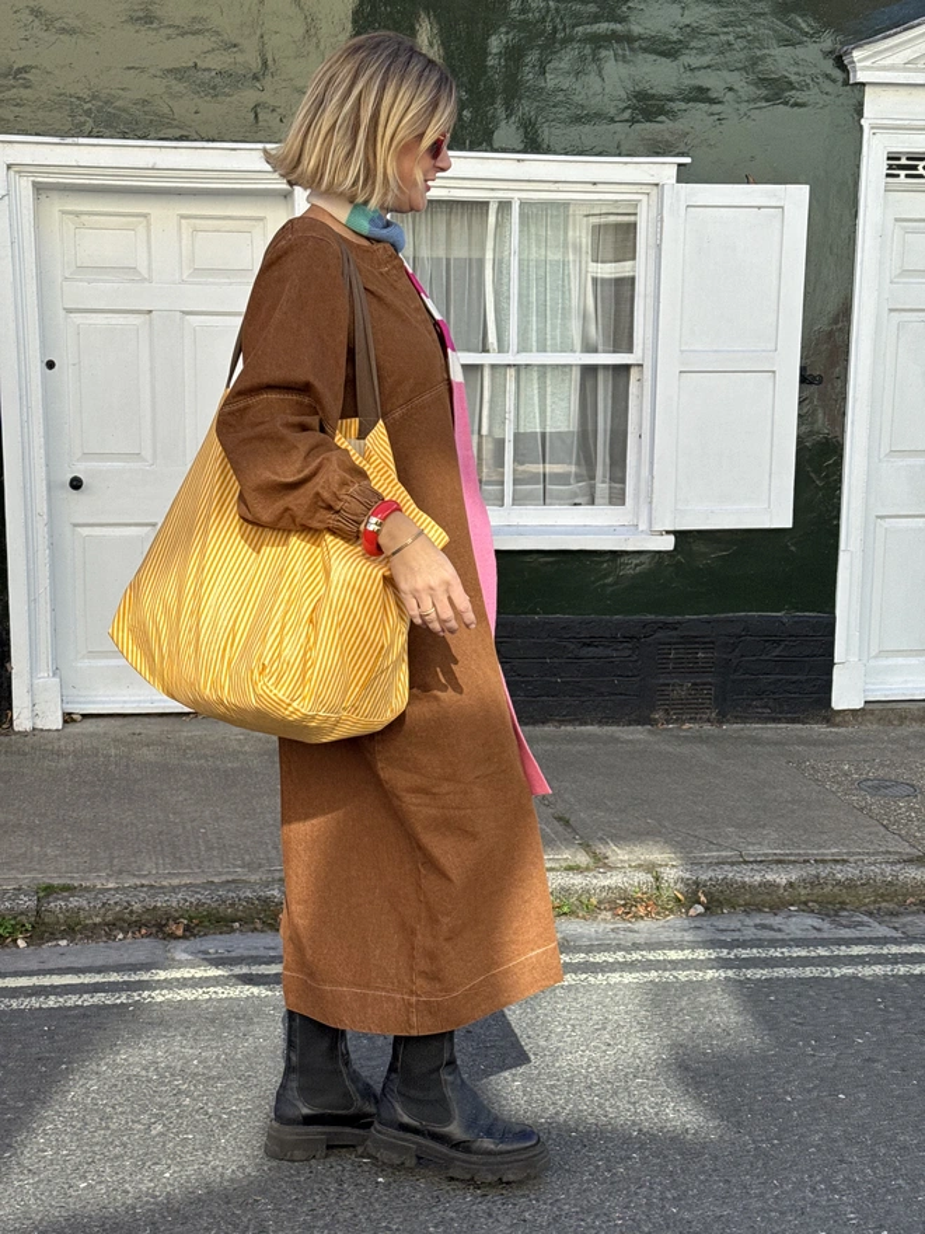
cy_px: 617
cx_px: 462
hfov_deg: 30.3
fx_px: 1710
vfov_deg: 39.7
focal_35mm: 48
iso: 64
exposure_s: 1/1395
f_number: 1.78
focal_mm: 6.76
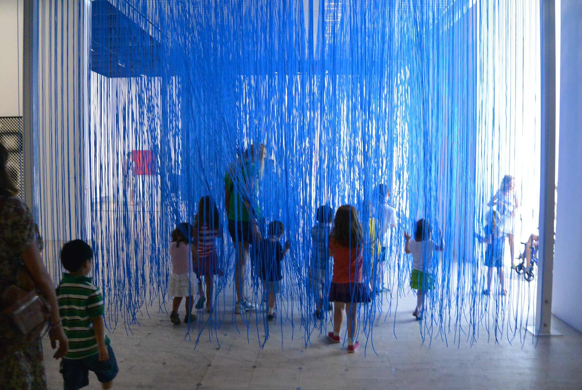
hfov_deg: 63.6
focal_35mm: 29
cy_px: 195
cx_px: 291
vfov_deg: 45.1
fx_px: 469
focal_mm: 11
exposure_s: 1/60
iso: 1600
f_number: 3.5
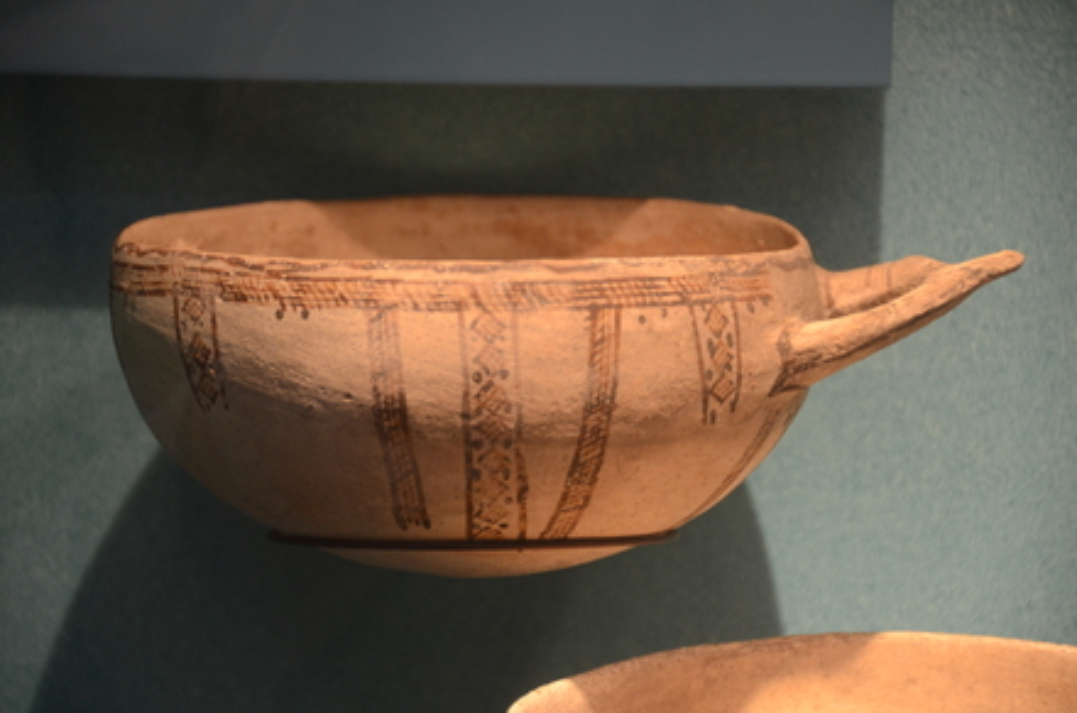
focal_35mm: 195
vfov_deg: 7.0
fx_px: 5819
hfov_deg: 10.6
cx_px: 538
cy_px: 356
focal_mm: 130
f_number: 5.6
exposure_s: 1/80
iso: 1000
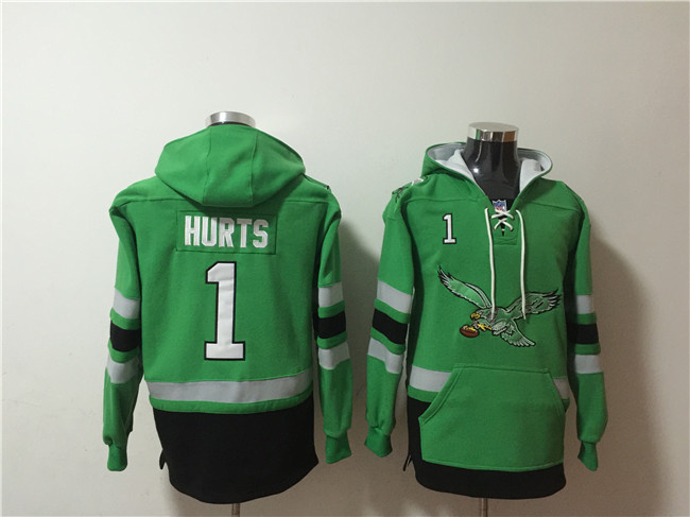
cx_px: 345
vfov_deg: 48.2
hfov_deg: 61.7
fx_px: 578
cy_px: 258
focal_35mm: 29
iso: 160
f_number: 2.2
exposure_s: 1/8
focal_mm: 4.15
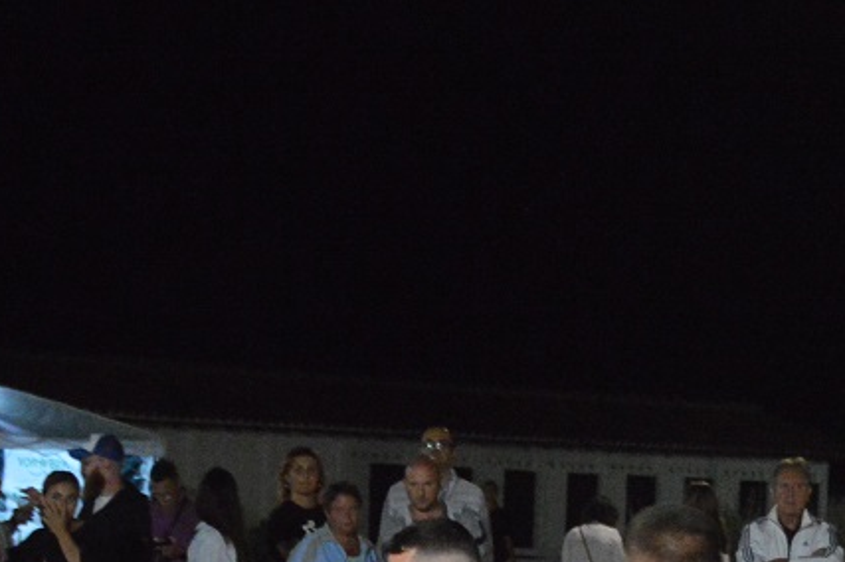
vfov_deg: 8.0
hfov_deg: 12.2
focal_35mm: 169
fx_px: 3964
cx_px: 485
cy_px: 726
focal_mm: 40
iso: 5600
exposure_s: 1/160
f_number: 4.5
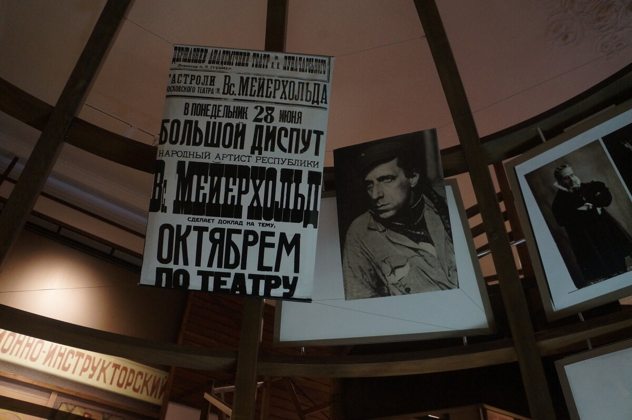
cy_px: 210
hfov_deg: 67.4
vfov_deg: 47.9
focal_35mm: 27
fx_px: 474
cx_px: 316
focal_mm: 18
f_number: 4
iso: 2500
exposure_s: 1/60
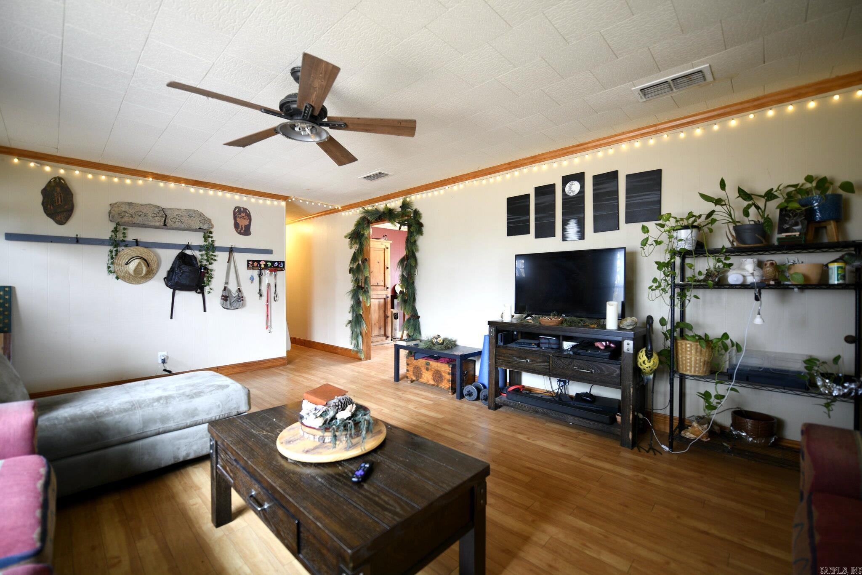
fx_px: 359
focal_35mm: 15
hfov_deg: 100.4
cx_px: 431
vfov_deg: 77.3
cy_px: 288
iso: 500
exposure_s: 1/15
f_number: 2.8
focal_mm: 15
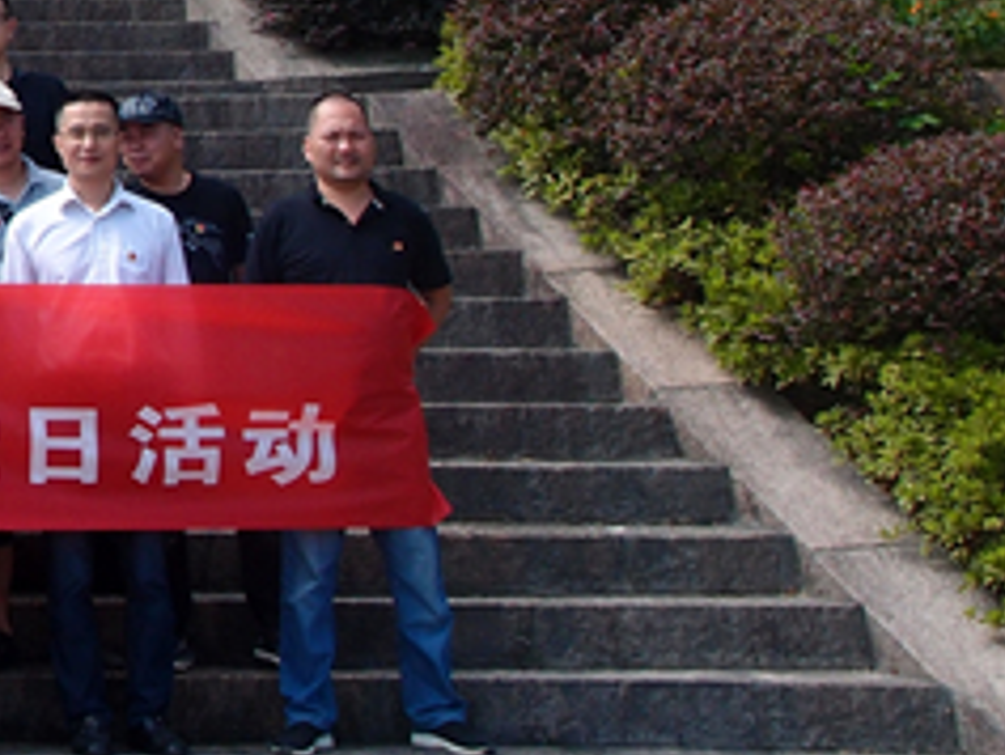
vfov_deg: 14.9
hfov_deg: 18.2
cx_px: -543
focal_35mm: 95
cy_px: -208
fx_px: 2760
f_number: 3.2
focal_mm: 6.48
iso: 100
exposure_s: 1/500
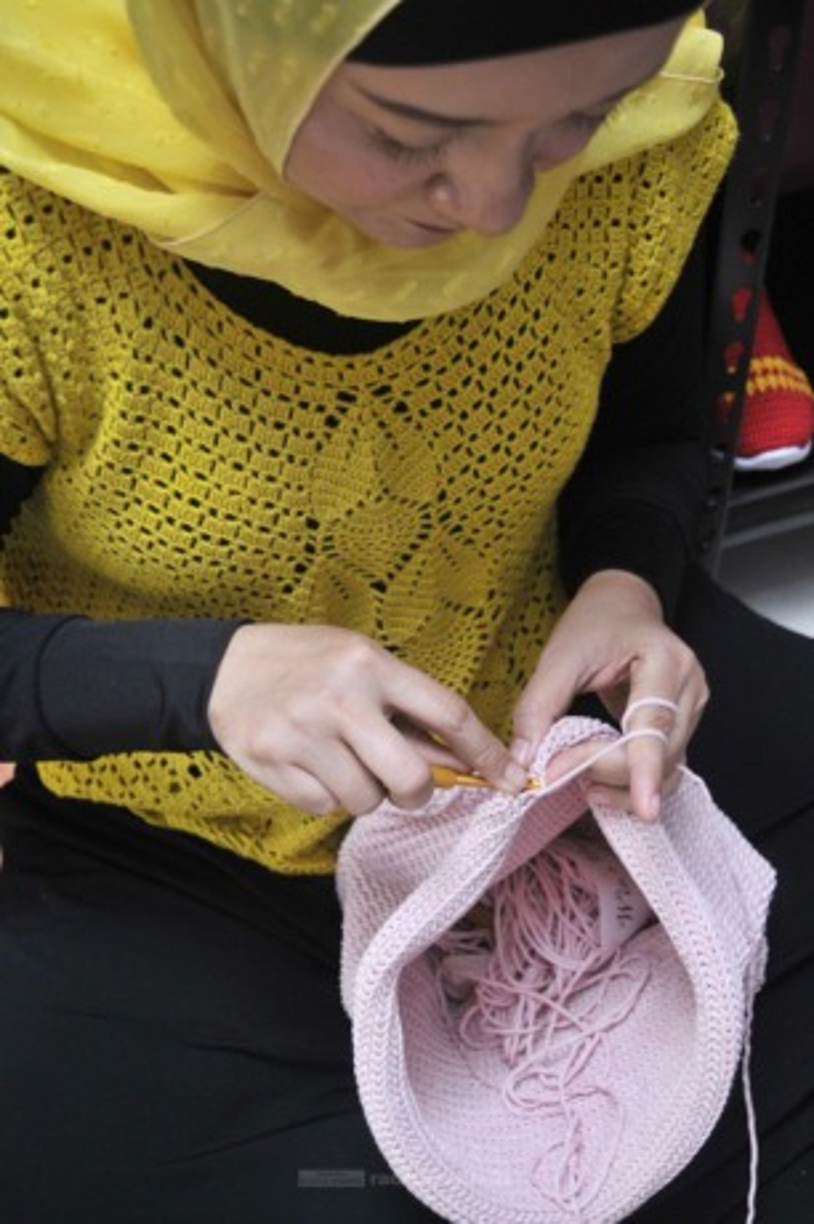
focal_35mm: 42
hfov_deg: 31.8
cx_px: 407
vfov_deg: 46.4
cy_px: 612
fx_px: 1427
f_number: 4.2
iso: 500
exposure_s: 1/200
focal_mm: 28
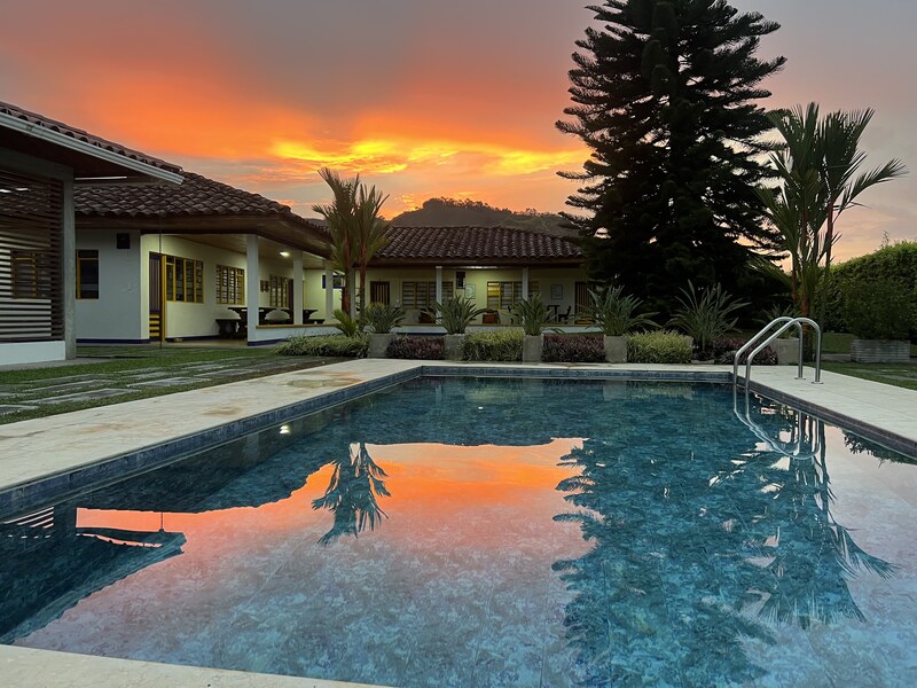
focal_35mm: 26
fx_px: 689
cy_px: 344
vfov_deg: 53.1
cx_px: 458
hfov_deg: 67.3
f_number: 1.5
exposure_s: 1/60
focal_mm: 5.7
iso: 200
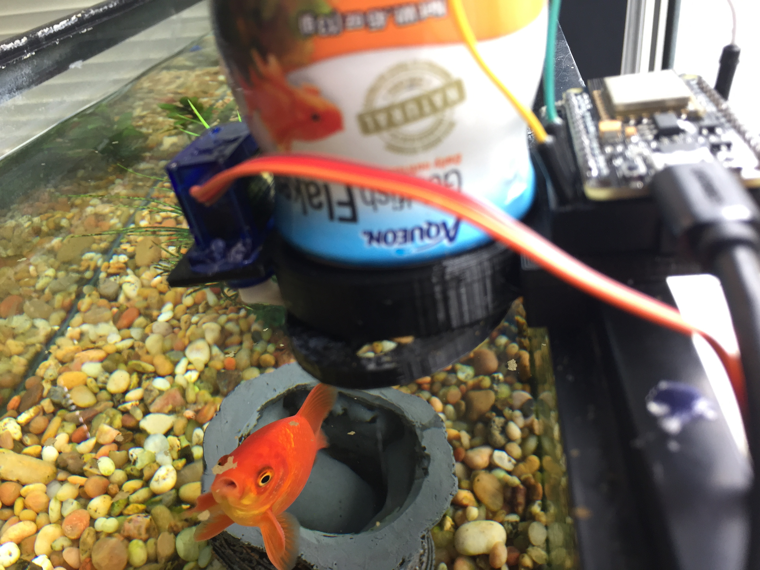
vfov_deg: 48.2
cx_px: 380
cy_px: 285
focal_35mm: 29
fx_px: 637
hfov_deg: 61.7
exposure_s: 1/30
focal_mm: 4.15
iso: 64
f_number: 2.2
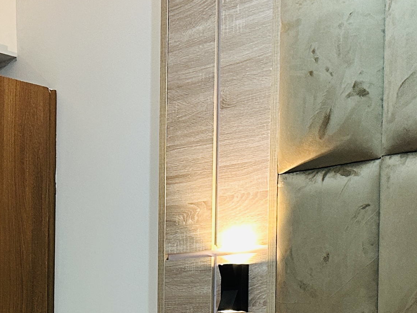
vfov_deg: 16.8
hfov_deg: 23.0
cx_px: 90
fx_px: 1012
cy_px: 375
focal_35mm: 84
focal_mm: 6.86
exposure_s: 1/50
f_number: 1.78
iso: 400
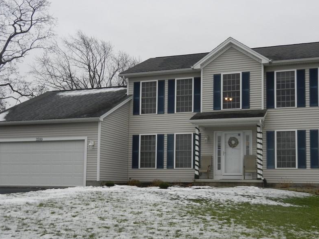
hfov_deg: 43.8
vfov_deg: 33.4
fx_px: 396
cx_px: 179
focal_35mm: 43
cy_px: 146
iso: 160
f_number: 3.8
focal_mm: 5.9
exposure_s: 1/250
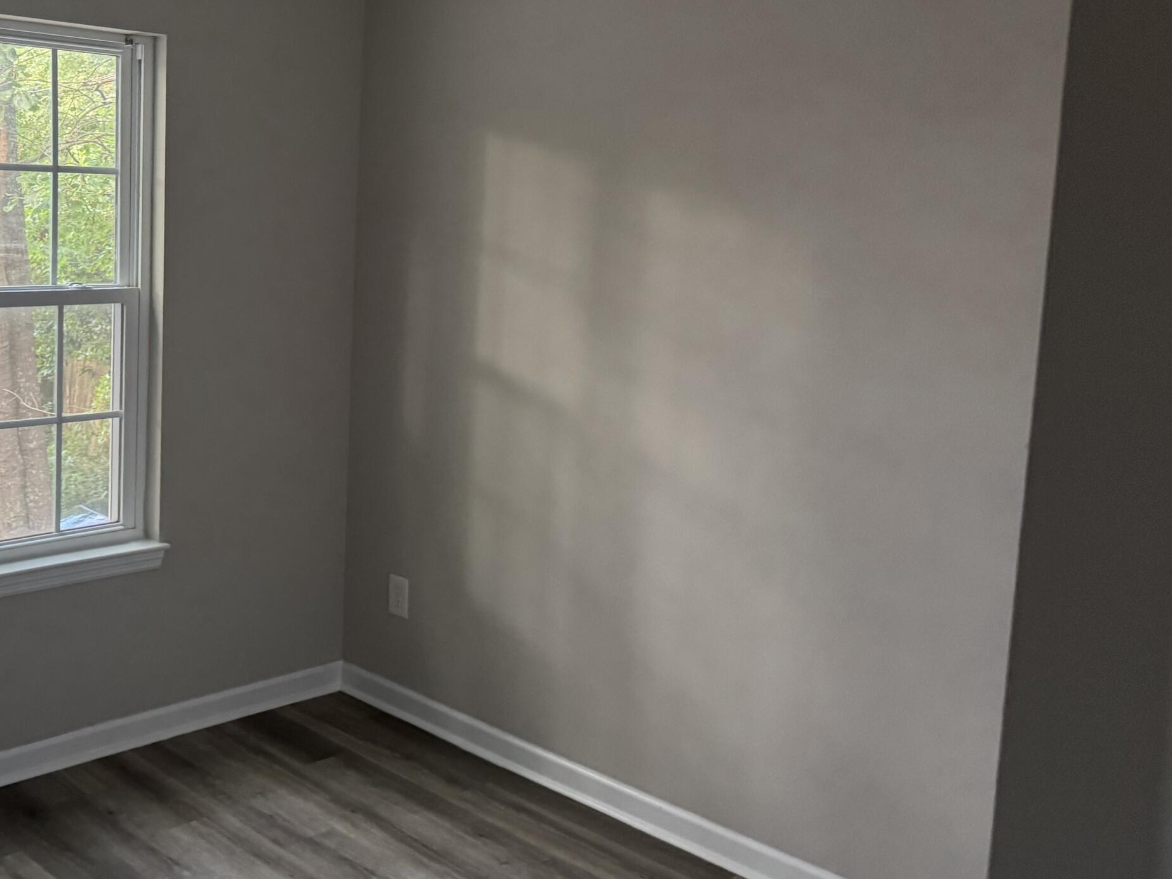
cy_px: 348
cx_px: 251
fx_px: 1321
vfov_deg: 36.7
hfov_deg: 45.7
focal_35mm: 39
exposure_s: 1/60
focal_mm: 6.76
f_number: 1.78
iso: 400
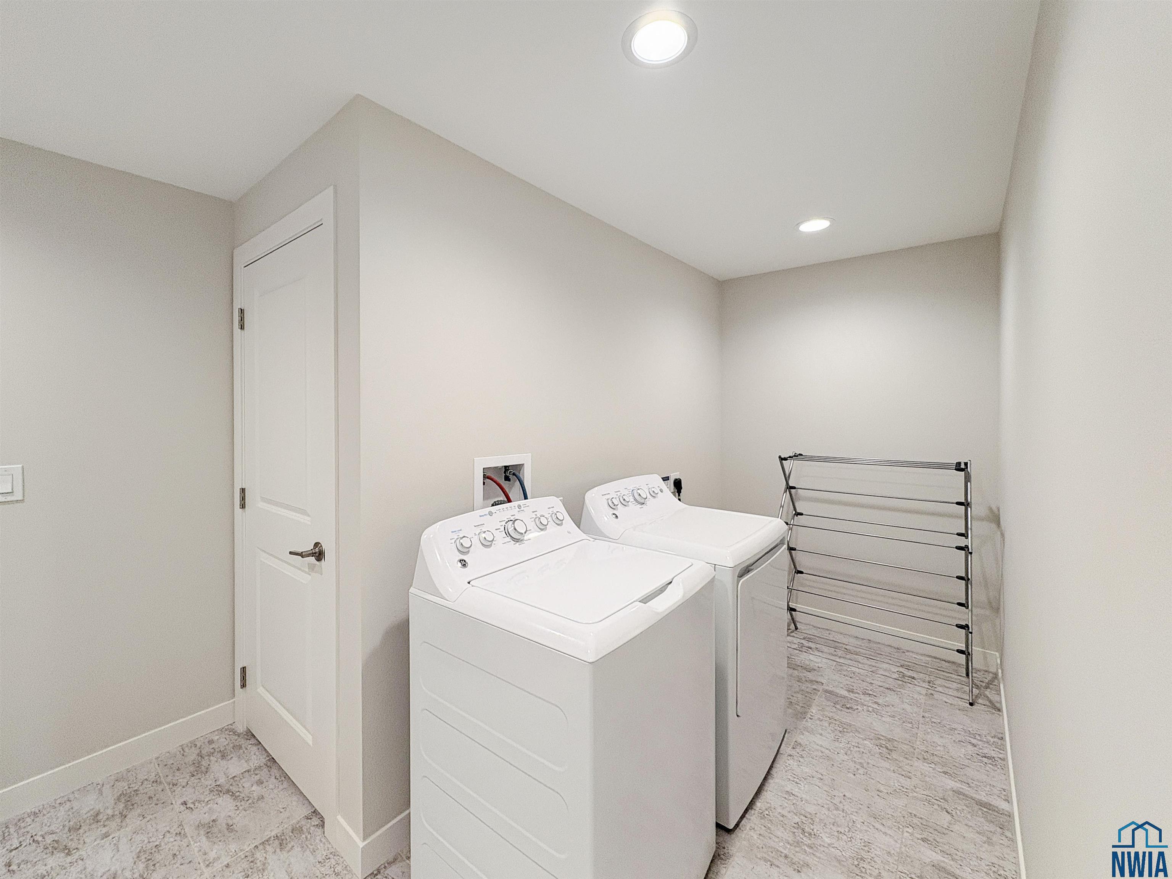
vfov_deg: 85.7
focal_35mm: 14
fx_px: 474
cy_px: 440
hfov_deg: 102.1
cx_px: 586
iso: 160
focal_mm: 2.22
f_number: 2.2
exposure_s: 1/120
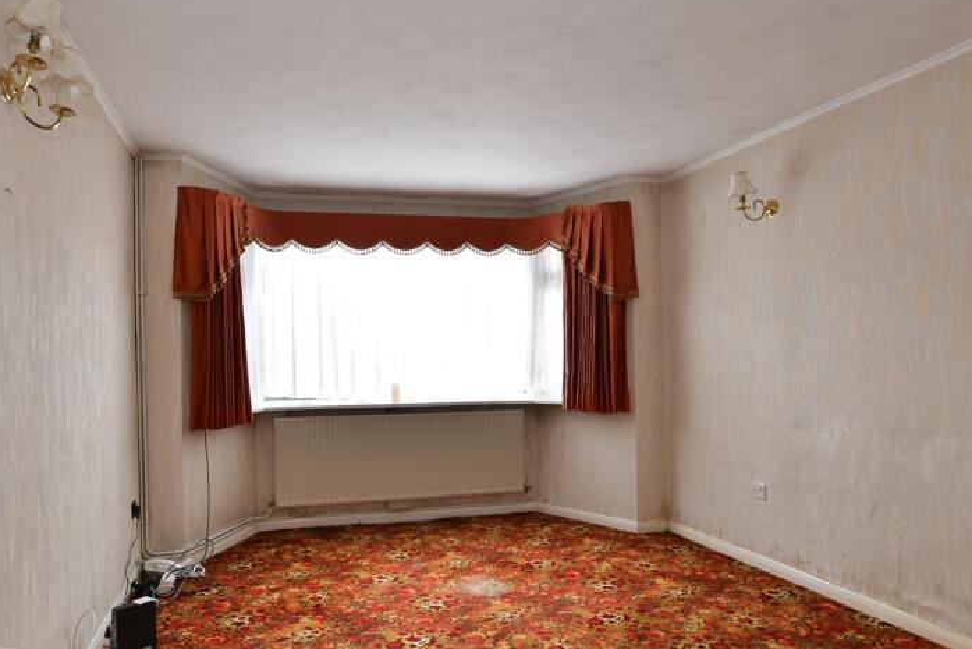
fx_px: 594
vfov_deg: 57.2
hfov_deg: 77.8
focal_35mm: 22
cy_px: 346
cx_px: 394
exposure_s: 1/2
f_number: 8
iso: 100
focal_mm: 10
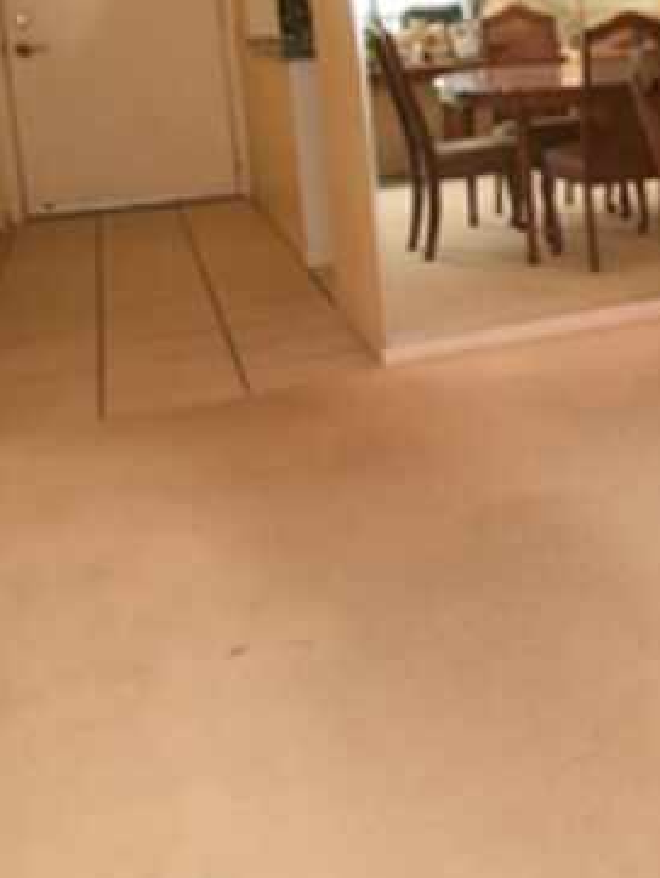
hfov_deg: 20.2
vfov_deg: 35.3
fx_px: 1295
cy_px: 87
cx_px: 1201
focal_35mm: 51
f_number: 3.5
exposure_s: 1/60
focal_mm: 10
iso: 800
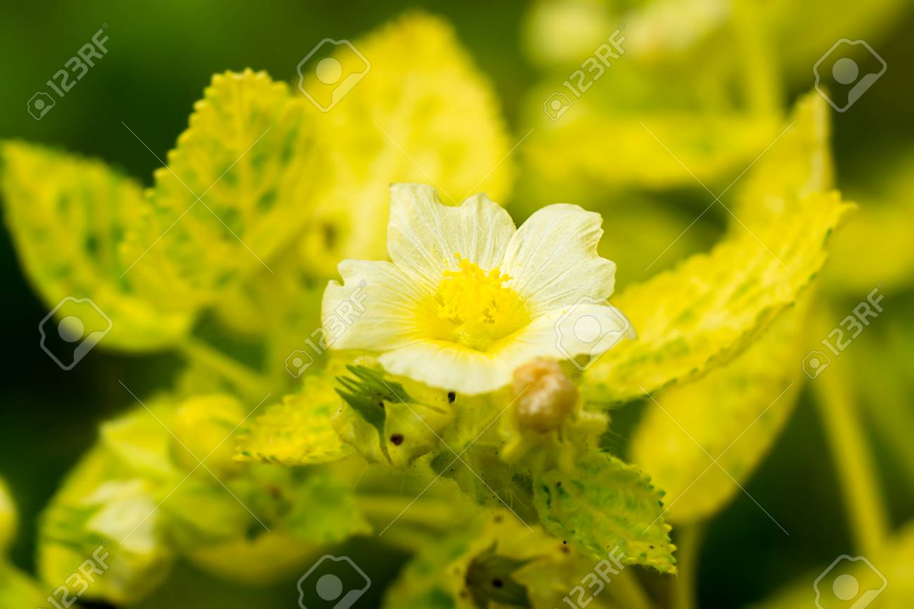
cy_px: 304
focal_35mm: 150
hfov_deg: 13.7
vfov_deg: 9.1
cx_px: 457
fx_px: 3807
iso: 100
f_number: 8
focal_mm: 100
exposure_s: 1/250
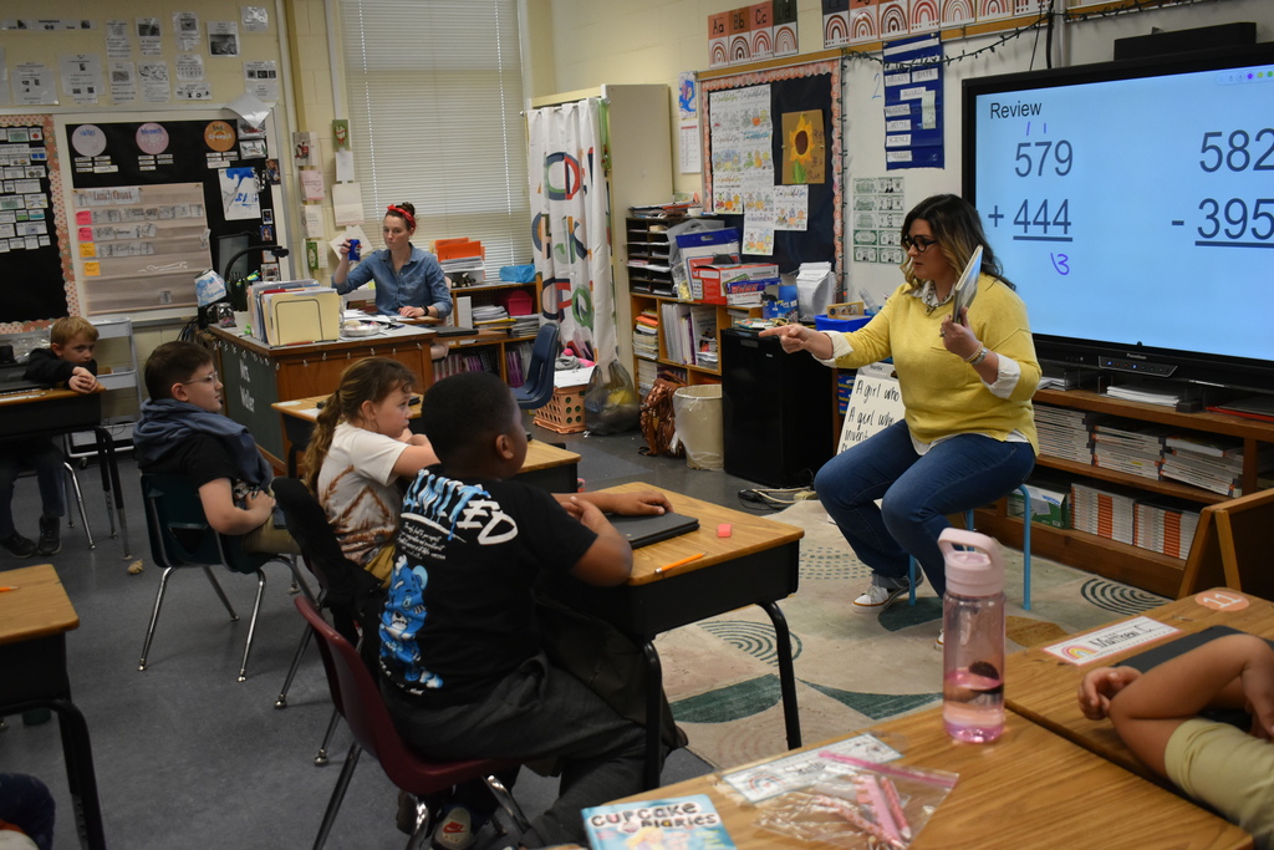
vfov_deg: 36.9
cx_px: 637
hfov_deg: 53.1
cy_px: 425
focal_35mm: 36
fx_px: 1274
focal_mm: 24
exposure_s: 1/125
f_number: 3.8
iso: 1250
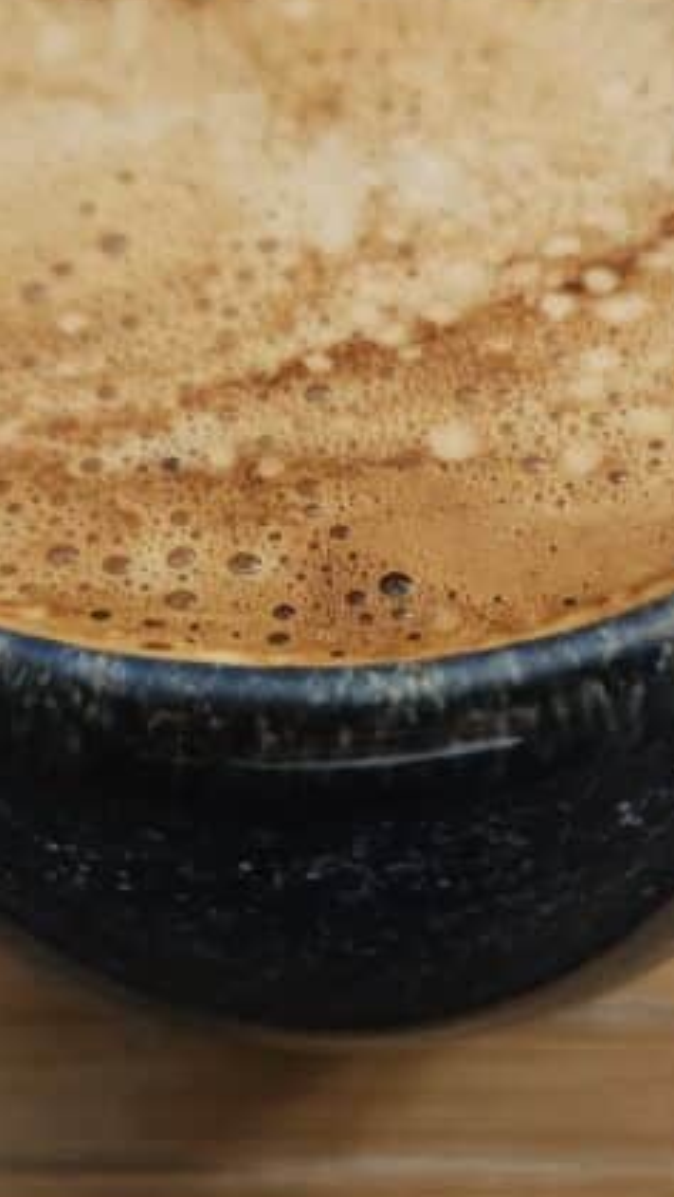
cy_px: 458
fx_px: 1937
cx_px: 444
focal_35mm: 61
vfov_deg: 34.2
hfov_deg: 19.7
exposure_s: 1/120
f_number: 1.8
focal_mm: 5.4
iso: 200
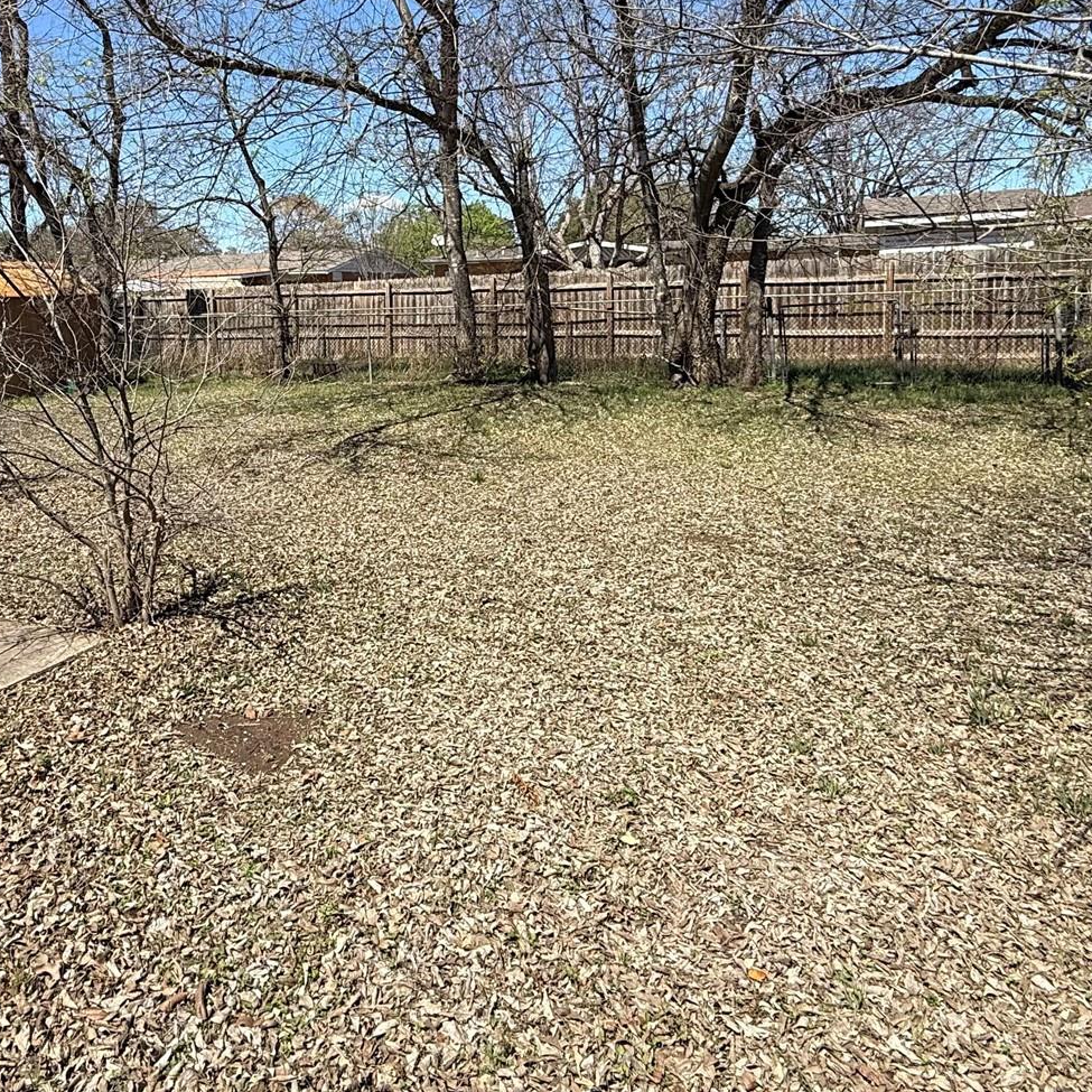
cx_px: 377
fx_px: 928
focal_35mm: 26
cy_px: 358
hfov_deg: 59.7
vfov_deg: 59.4
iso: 50
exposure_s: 1/1656
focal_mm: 2.22
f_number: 2.2
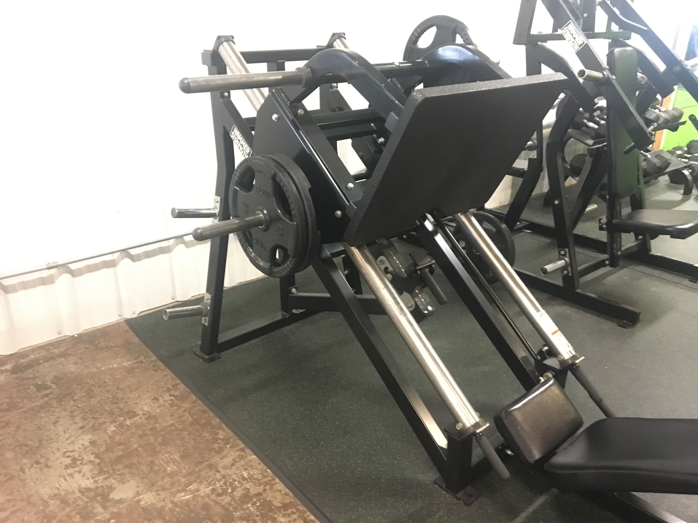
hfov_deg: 61.7
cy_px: 262
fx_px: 585
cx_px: 349
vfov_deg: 48.2
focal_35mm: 29
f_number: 2.2
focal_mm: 4.15
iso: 500
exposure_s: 1/15
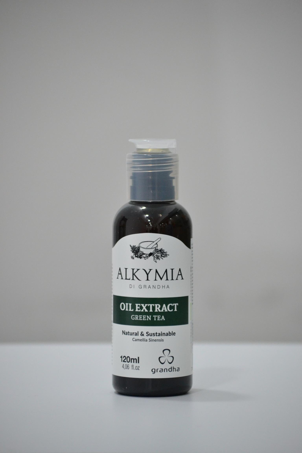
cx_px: 151
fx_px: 2076
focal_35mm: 165
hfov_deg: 8.3
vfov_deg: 12.5
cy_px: 226
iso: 1600
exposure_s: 1/160
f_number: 5
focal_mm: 110
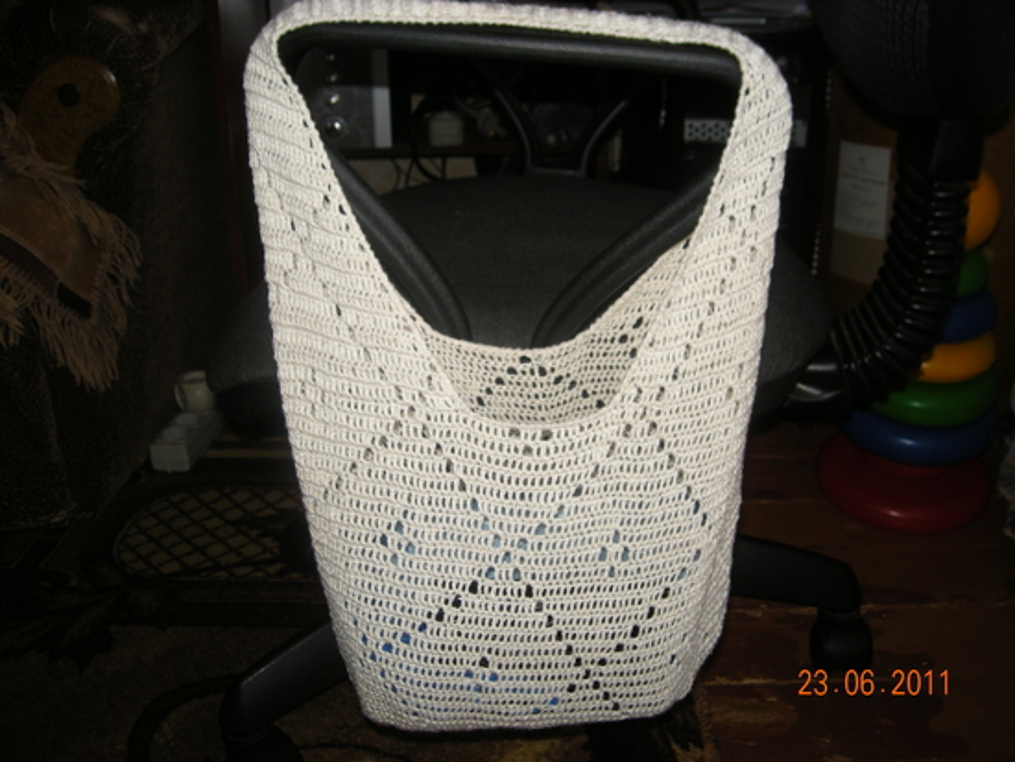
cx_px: 508
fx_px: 1027
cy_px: 381
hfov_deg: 52.6
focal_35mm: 35
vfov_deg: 40.7
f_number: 2.8
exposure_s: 1/30
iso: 64
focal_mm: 5.7
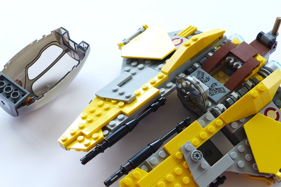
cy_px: 110
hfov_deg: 24.5
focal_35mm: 83
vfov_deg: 16.5
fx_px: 648
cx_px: 147
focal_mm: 12.8
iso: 80
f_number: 4
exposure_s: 1/40
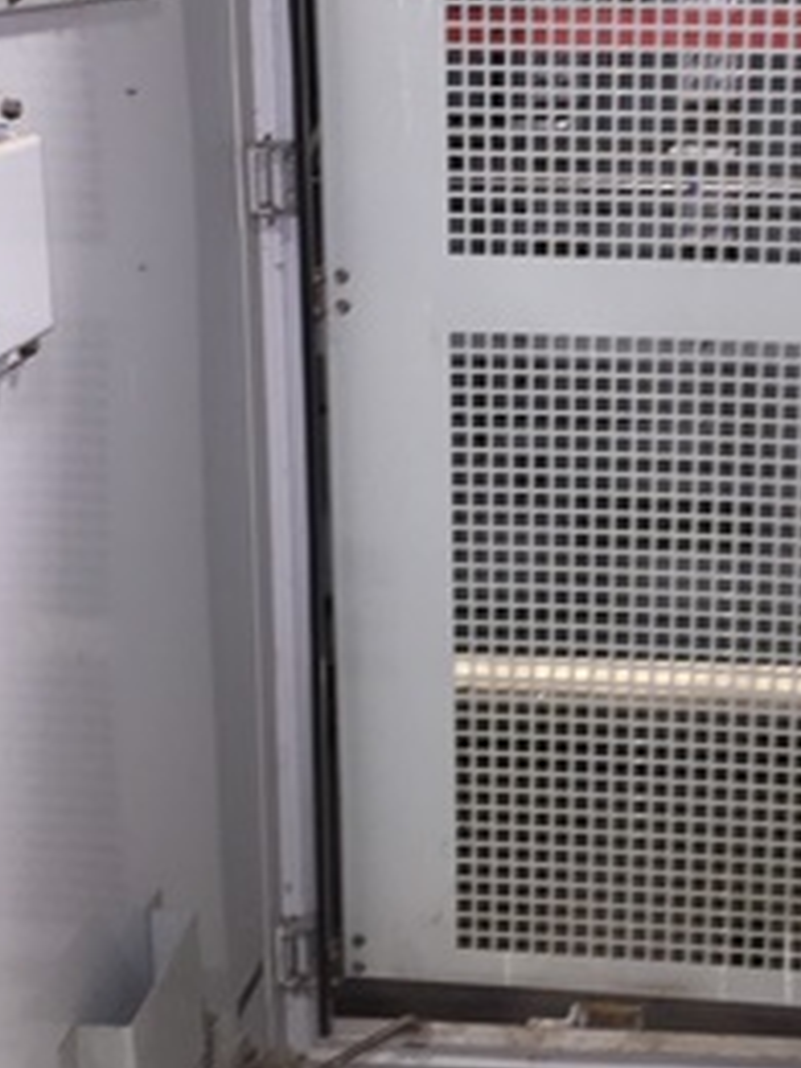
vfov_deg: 37.1
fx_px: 1543
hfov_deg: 28.5
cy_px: 238
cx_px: 641
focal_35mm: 50
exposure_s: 1/17
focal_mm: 4.15
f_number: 2.2
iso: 100
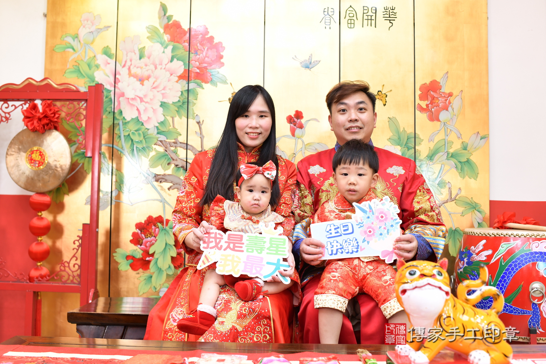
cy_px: 182
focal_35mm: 35
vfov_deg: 37.9
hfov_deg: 54.4
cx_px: 273
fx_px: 531
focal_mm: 35
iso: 1000
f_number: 4.5
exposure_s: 1/200
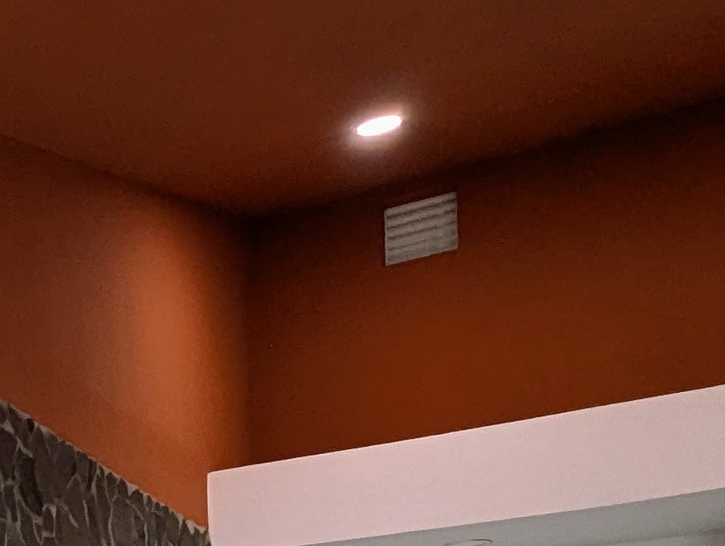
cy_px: 815
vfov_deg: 21.1
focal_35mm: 59
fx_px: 1238
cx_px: -318
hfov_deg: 25.7
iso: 54
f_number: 2.2
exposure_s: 1/24
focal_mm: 1.95
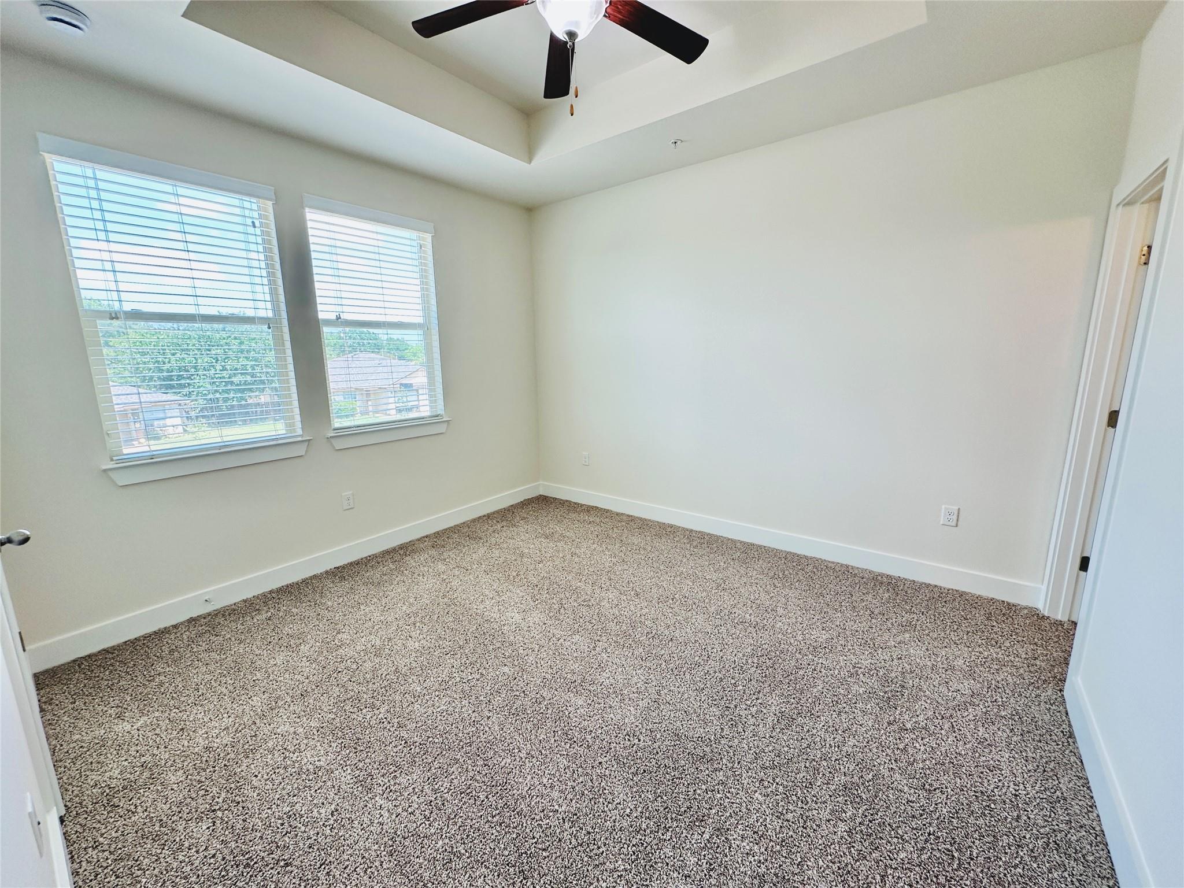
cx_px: 592
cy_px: 444
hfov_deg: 102.1
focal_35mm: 14
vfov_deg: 85.7
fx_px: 479
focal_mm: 2.22
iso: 100
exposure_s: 1/120
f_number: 2.2
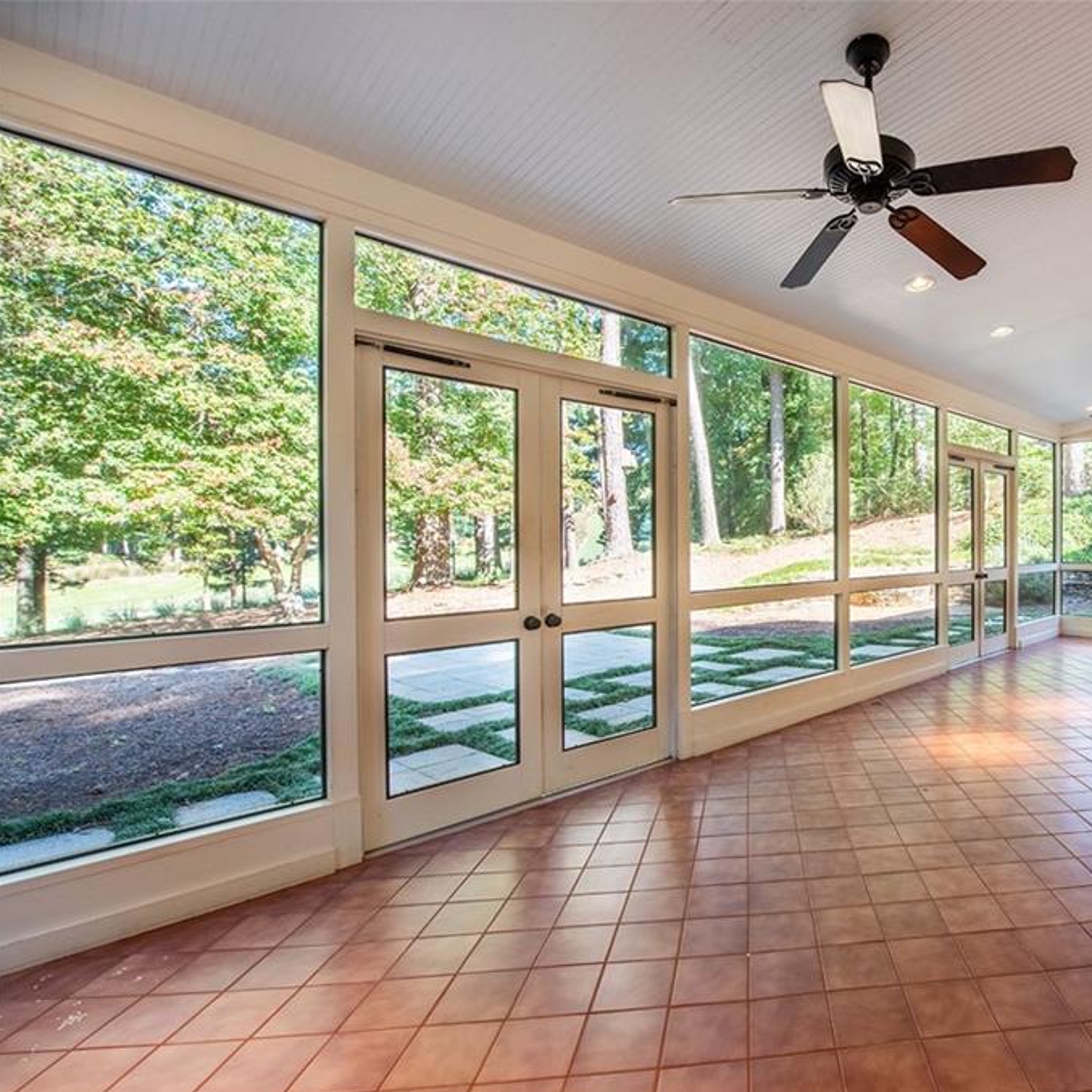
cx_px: 823
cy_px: 549
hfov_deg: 74.8
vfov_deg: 80.7
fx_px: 642
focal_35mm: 18
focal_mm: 14
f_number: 8
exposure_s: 1/200
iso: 400
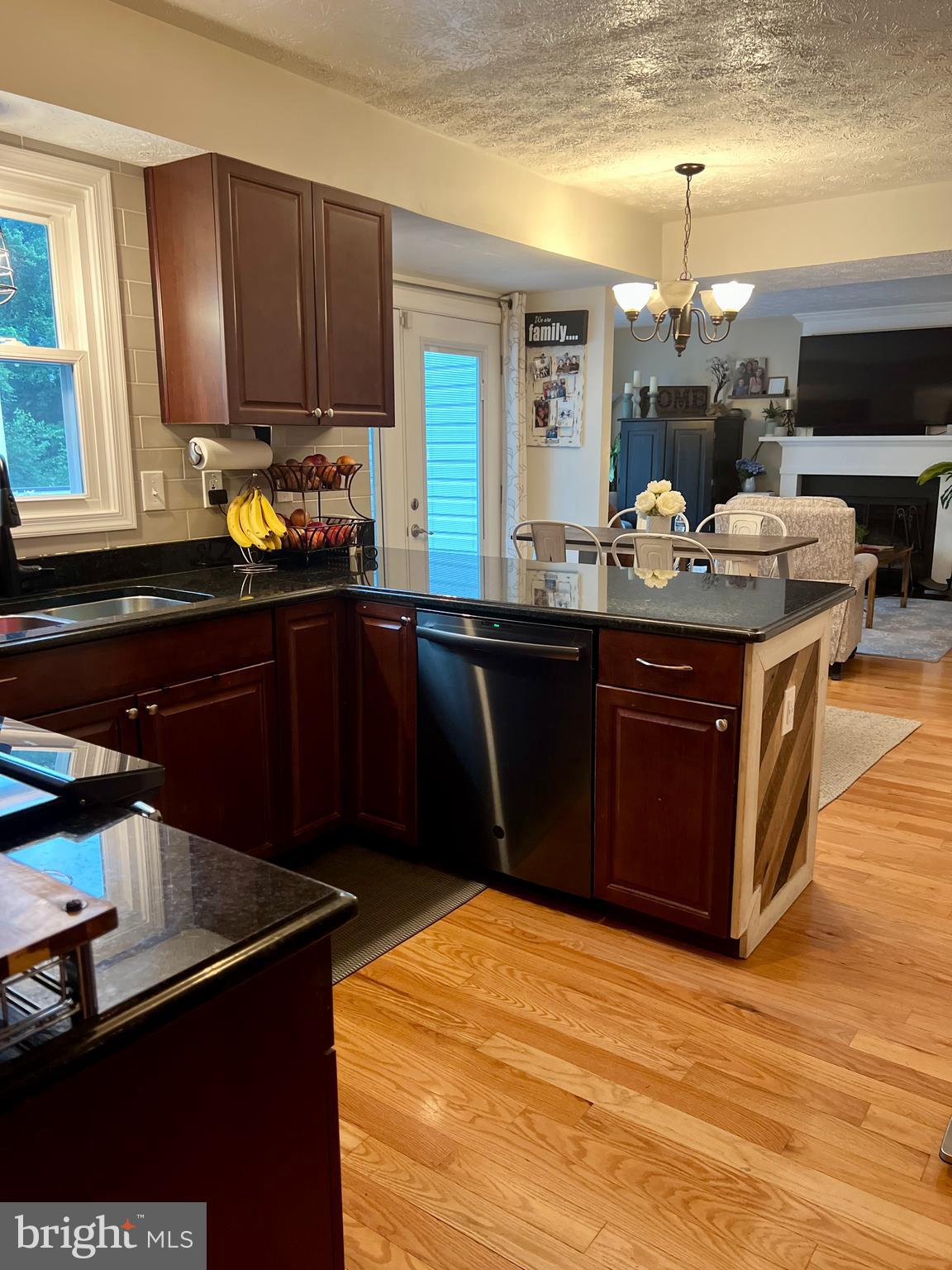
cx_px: 476
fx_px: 953
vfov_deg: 67.3
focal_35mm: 26
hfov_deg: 53.1
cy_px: 635
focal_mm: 5.7
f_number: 1.5
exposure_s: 1/60
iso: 320
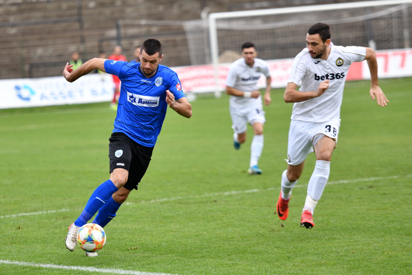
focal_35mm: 175
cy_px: 138
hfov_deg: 11.7
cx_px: 206
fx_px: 2003
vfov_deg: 7.8
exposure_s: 1/1250
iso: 320
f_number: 3.2
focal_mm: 175
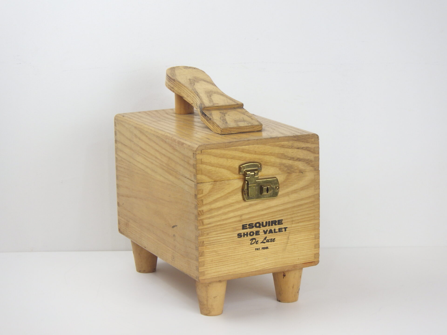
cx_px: 224
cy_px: 168
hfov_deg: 20.9
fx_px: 1214
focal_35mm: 94
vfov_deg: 15.7
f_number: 5
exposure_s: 1/15
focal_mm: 16.7
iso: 125
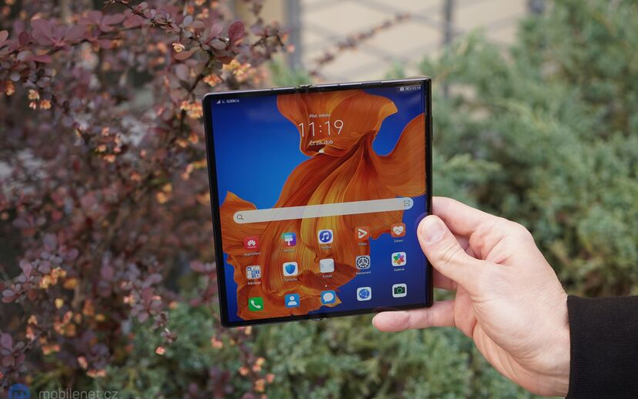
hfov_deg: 42.7
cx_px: 319
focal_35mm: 47
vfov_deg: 27.4
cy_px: 201
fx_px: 817
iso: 250
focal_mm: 46
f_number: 4
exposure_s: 1/200
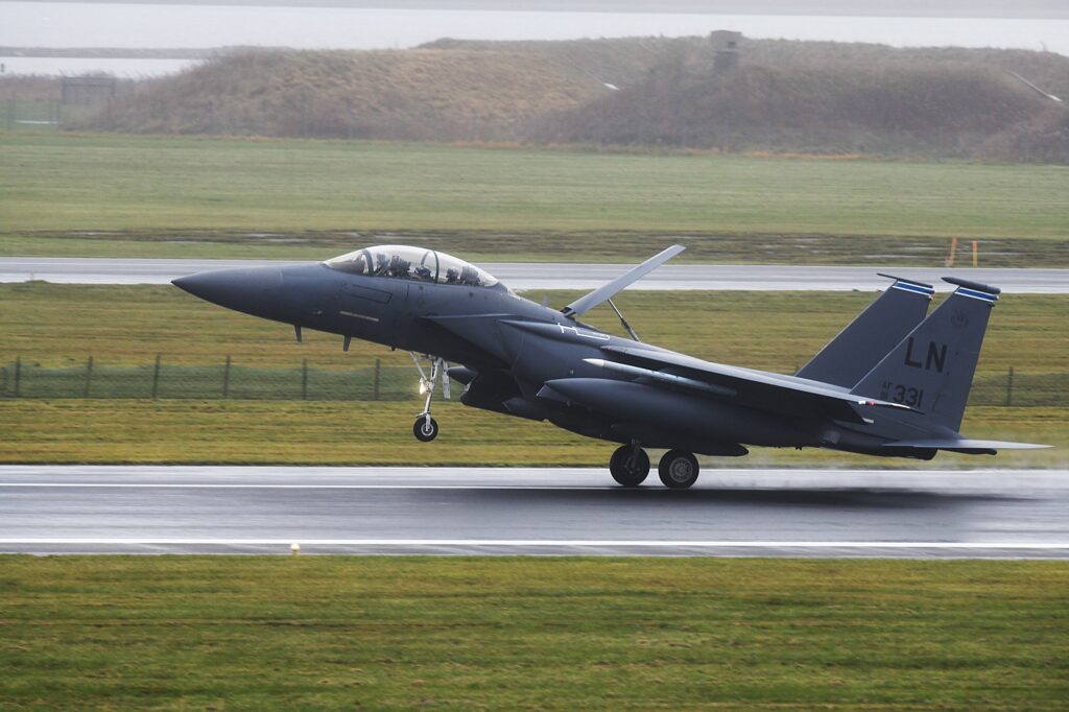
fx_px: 17810
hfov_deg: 3.4
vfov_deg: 2.3
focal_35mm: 600
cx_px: 534
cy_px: 356
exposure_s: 1/640
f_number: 8
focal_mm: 600
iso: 400
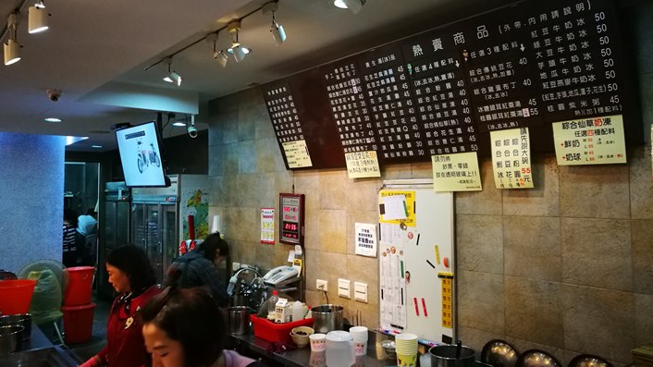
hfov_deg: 64.3
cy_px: 165
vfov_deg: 38.9
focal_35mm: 30
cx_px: 327
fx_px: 519
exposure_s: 1/24
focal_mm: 4.5
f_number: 2.2
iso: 400
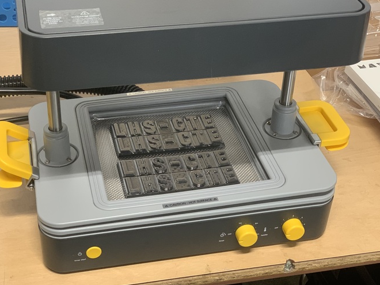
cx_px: 172
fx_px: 692
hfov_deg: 30.7
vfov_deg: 23.3
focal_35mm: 63
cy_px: 126
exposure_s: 1/60
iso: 200
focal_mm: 6
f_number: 2.4
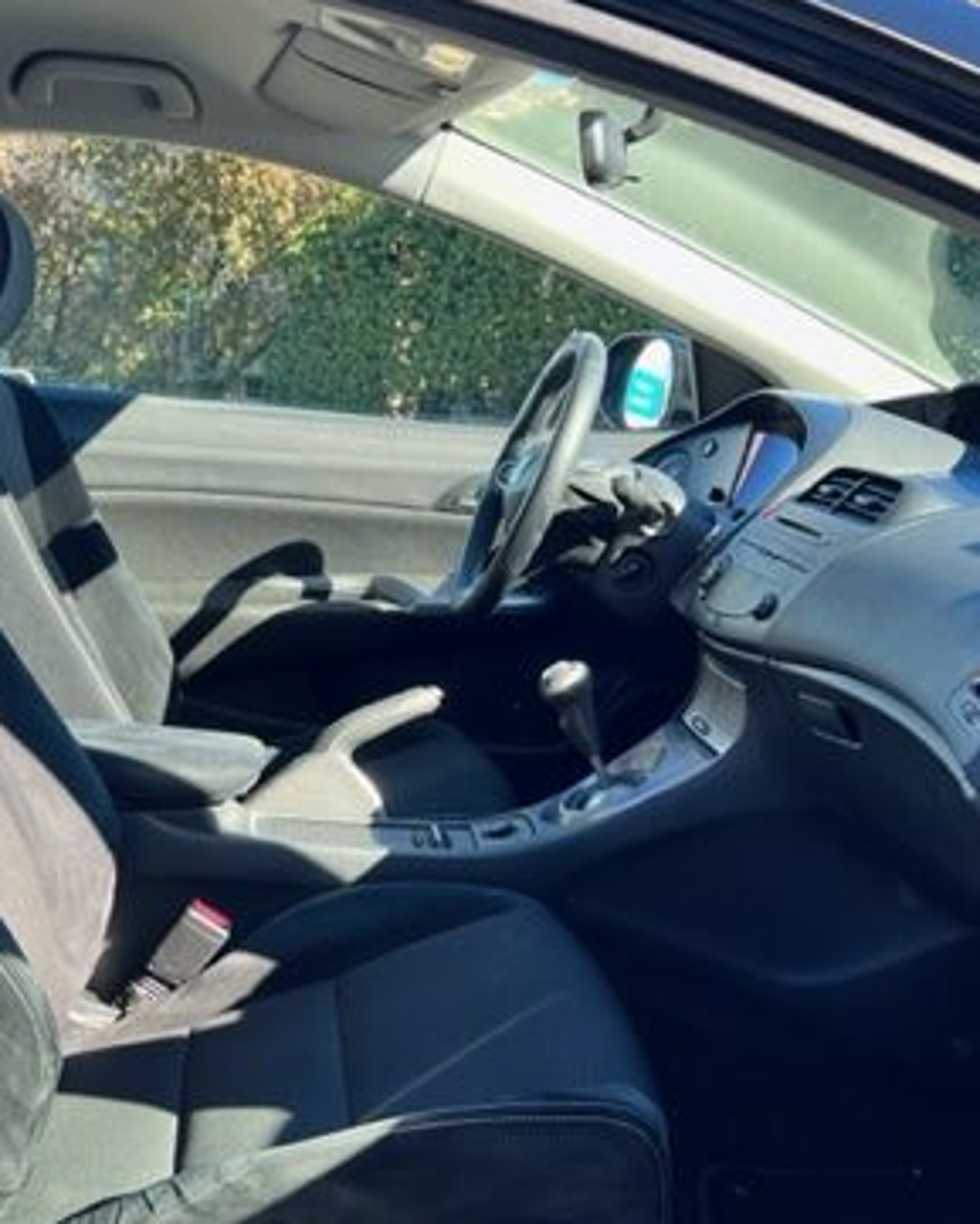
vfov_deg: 40.8
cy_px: 790
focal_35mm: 45
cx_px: 356
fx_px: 1631
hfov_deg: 33.3
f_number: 1.5
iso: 40
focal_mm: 5.7
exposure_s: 1/263
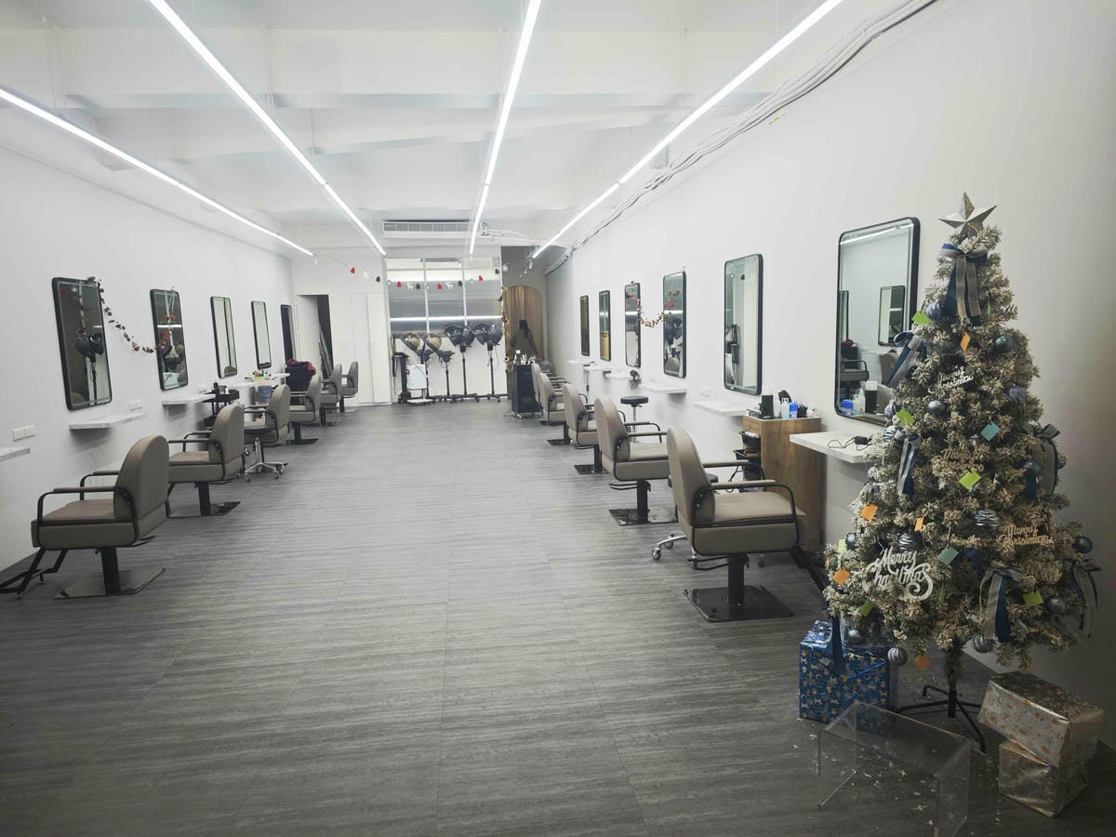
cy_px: 418
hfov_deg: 73.9
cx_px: 558
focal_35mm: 23
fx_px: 742
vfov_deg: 58.9
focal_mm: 8.72
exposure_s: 1/120
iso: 125
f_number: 2
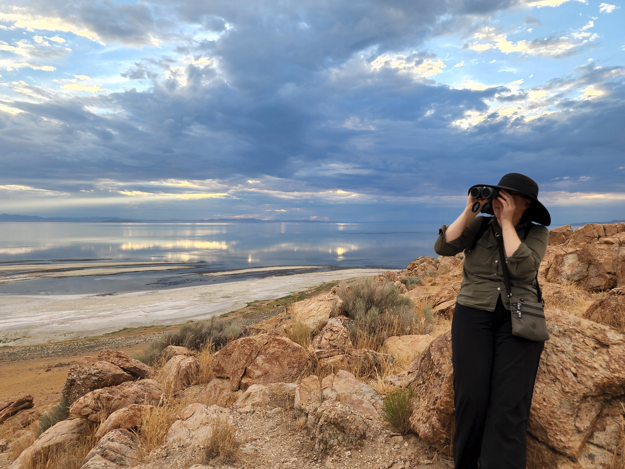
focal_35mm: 23
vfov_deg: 58.9
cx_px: 312
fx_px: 415
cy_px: 234
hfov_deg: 73.9
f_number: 1.8
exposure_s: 1/180
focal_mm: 6.4
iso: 20
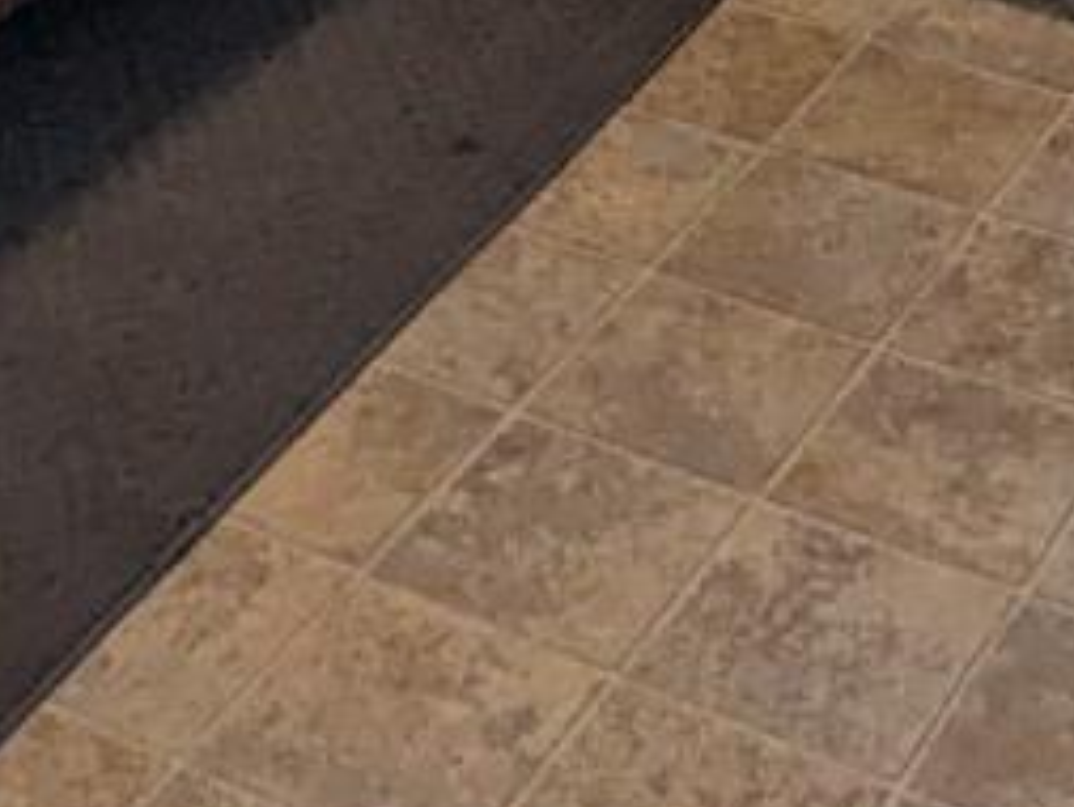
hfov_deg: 20.6
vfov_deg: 12.9
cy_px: -945
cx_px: 590
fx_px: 2949
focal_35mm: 95
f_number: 2.2
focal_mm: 2.35
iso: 215
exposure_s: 1/84
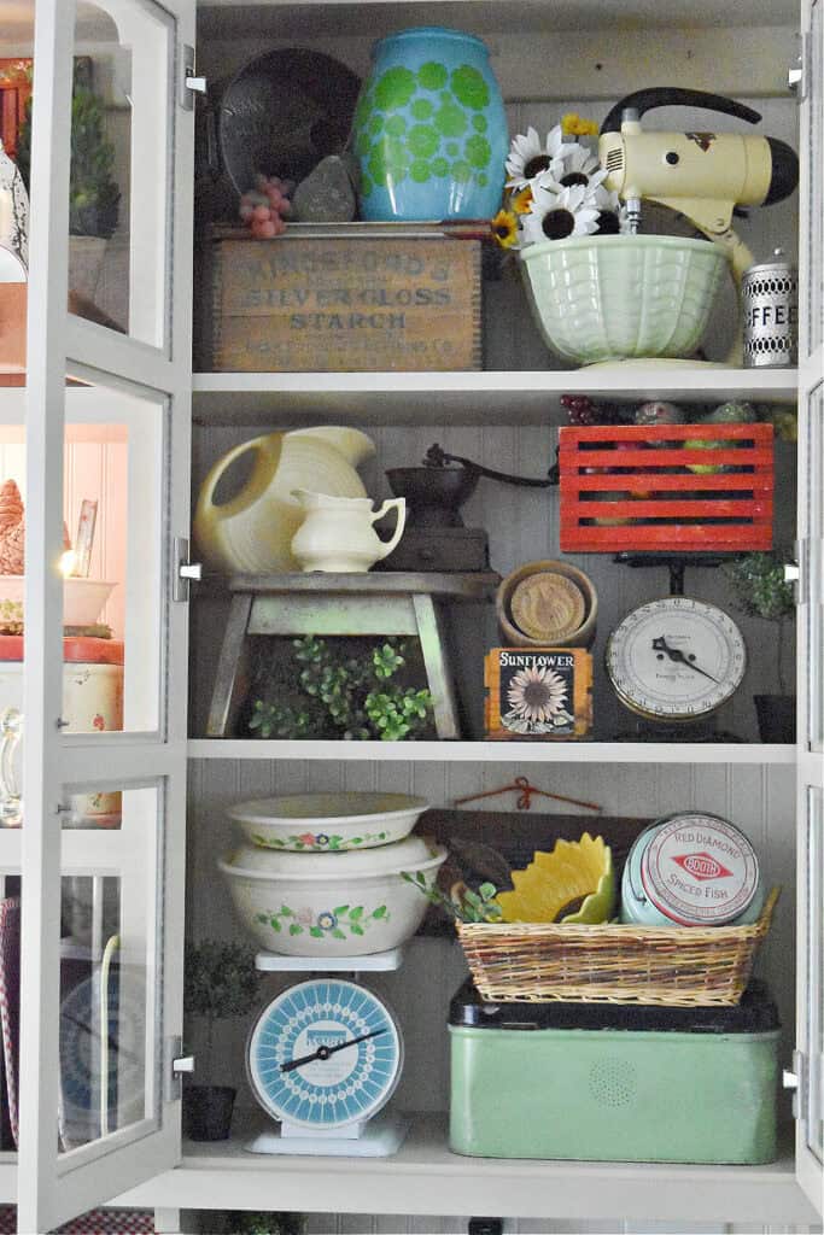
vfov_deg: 31.9
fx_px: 2162
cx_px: 412
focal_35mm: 63
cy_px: 618
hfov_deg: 21.6
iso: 10000
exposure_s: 1/60
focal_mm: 42
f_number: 5
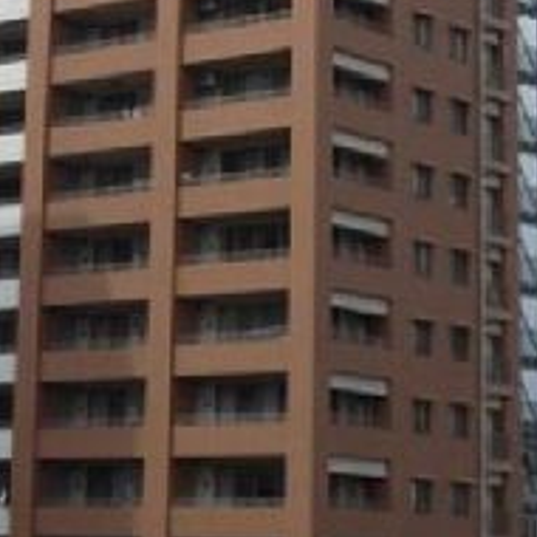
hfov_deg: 12.7
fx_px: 2404
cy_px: -25
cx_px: 124
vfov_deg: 12.6
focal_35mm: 137
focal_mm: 8.8
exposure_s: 1/800
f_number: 5
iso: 100
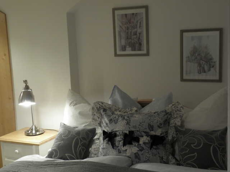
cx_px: 115
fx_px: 339
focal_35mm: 51
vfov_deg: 28.6
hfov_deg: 37.5
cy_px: 86
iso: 125
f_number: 3.5
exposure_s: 1/8
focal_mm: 9.22
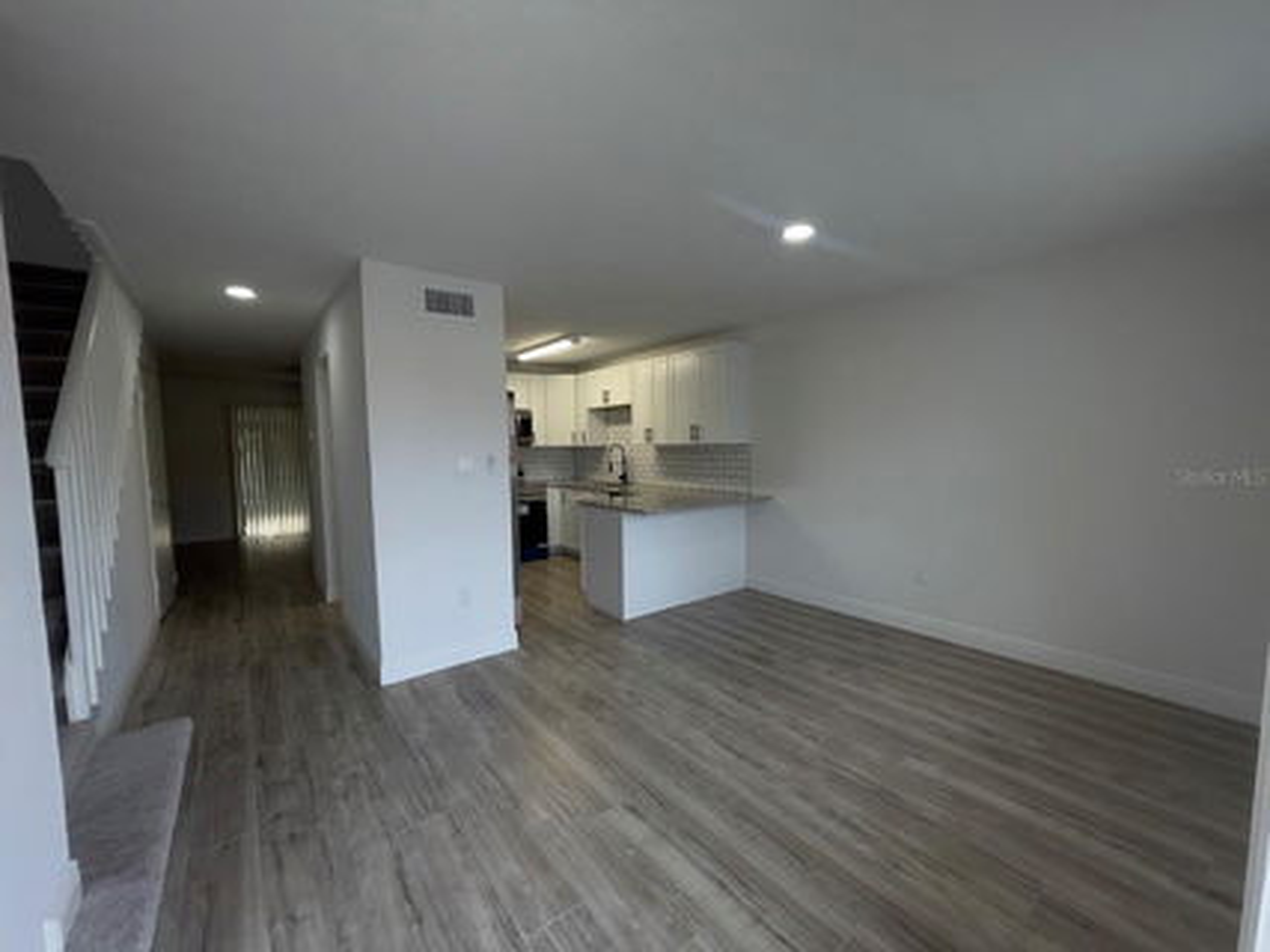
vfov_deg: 89.9
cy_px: 476
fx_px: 477
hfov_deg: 106.2
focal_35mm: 13
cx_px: 635
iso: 50
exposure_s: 1/120
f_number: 2.4
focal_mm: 1.54
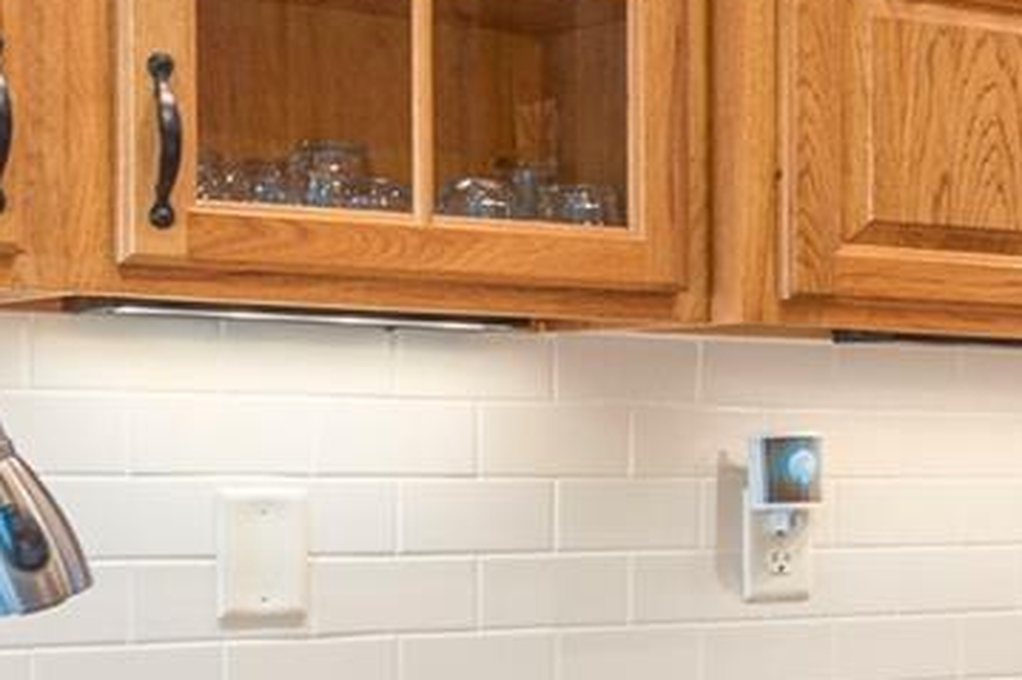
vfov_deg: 14.1
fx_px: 2752
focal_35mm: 97
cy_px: 489
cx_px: 1993
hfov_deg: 16.5
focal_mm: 17
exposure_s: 1/50
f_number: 7.1
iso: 320
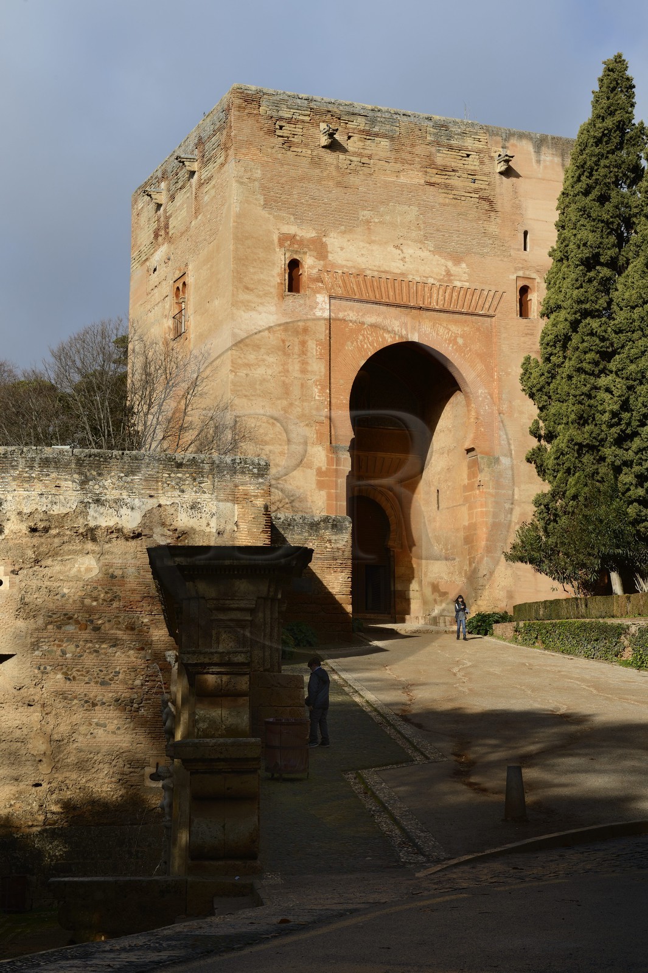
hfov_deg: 21.9
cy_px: 486
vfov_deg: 32.4
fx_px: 1676
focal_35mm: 62
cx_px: 324
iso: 200
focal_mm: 62
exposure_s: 1/200
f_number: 13
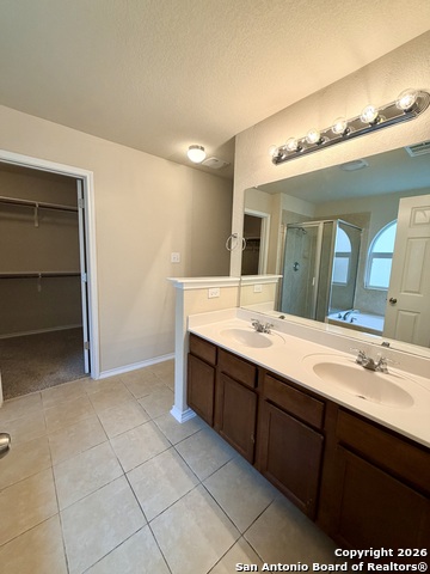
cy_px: 287
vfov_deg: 102.1
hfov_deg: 85.7
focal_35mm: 14
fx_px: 232
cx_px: 215
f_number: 2.2
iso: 200
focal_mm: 2.22
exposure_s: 1/120
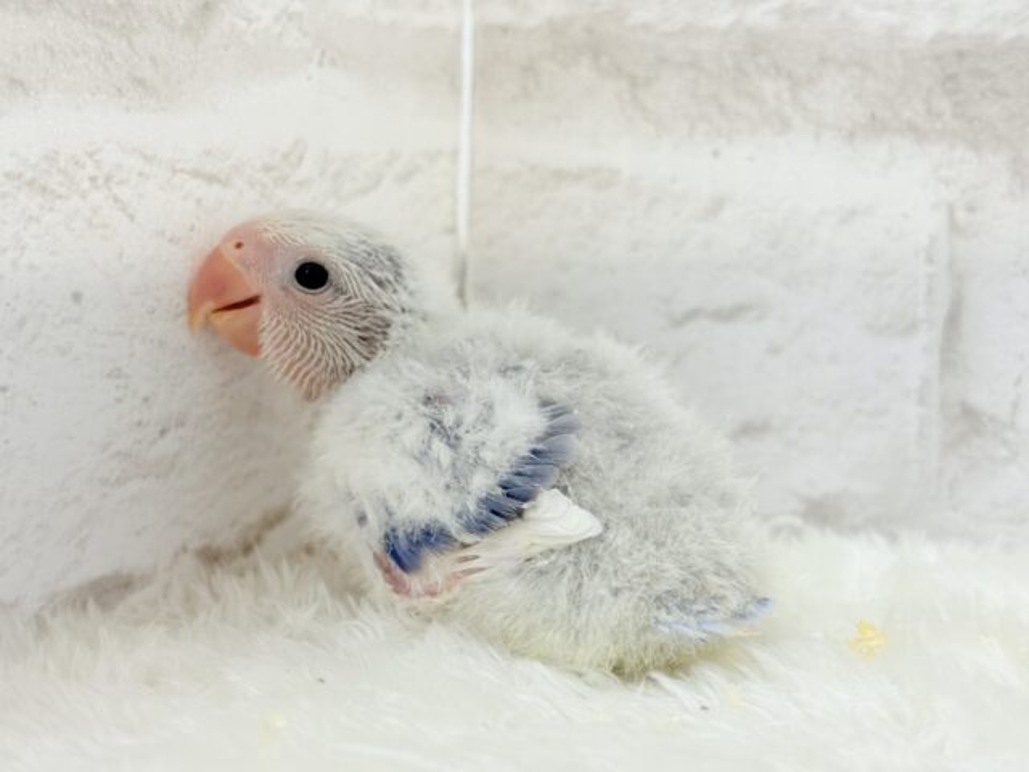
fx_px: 1546
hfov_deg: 36.8
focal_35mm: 52
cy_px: 386
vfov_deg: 28.0
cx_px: 514
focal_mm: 5.96
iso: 100
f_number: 1.6
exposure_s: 1/100
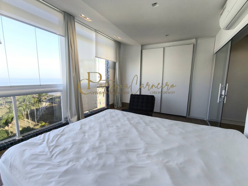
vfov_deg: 78.1
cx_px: 124
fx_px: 115
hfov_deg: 94.5
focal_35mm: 16
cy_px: 93
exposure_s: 1/225
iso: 50
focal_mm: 1.65
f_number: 2.2
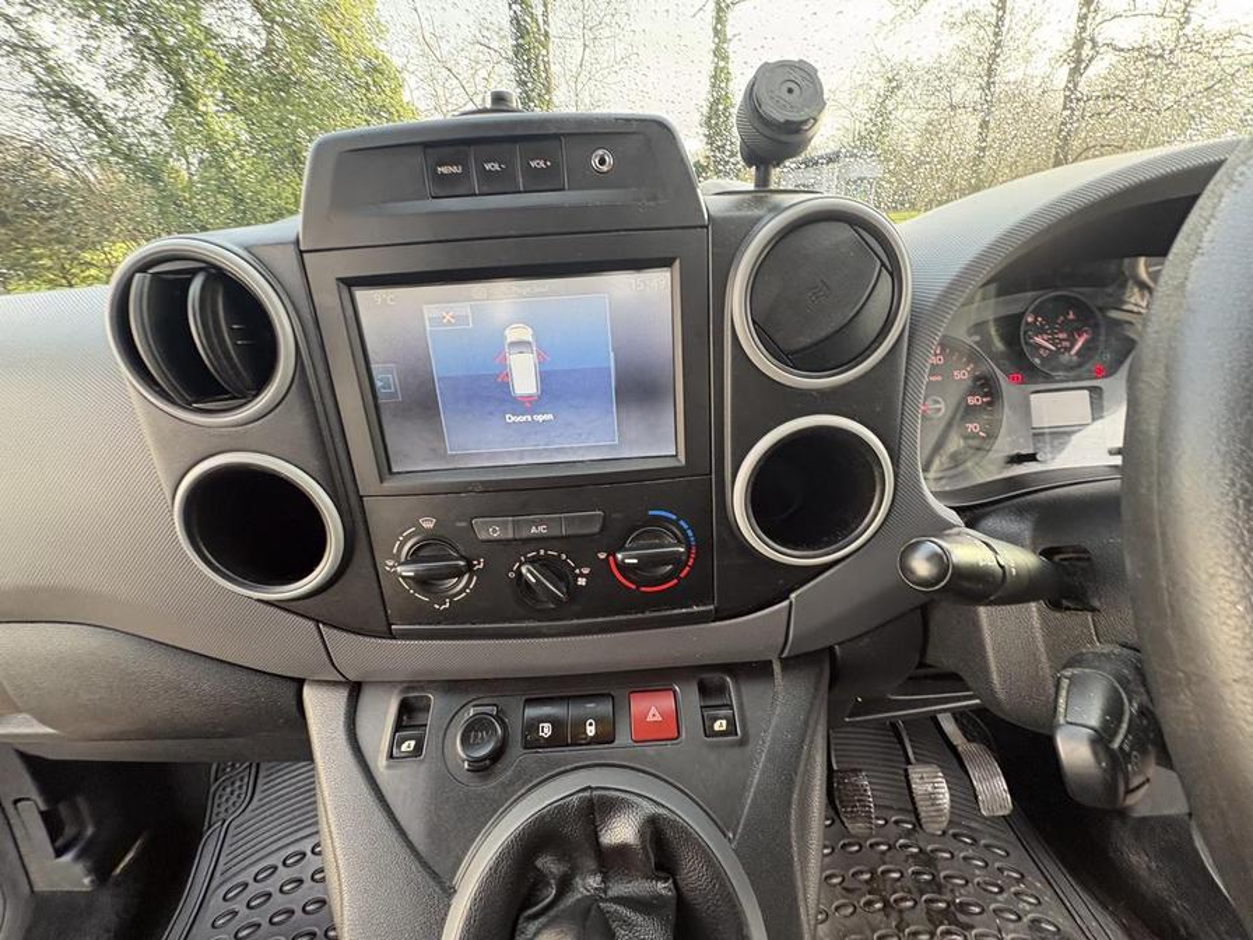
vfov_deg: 85.7
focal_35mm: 14
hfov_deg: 102.1
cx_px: 626
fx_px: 507
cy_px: 470
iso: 200
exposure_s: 1/80
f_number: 2.2
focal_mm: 2.22
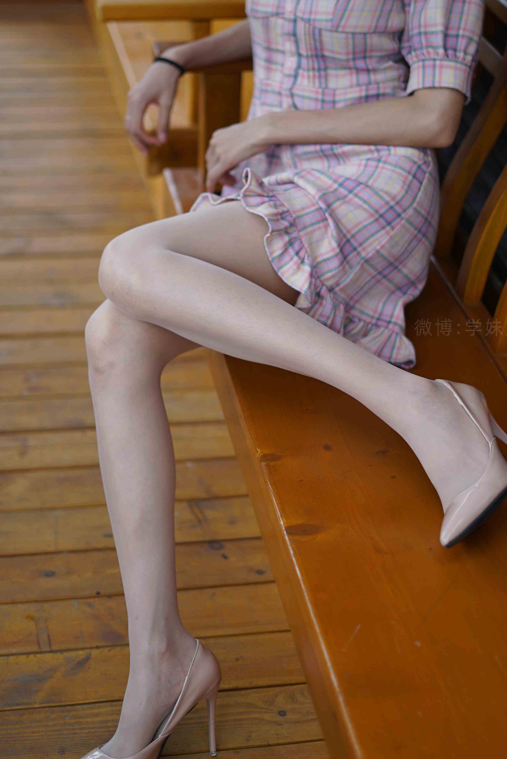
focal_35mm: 62
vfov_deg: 32.3
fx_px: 1308
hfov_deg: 21.9
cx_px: 272
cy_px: 349
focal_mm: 50
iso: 200
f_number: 1.8
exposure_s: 1/1000
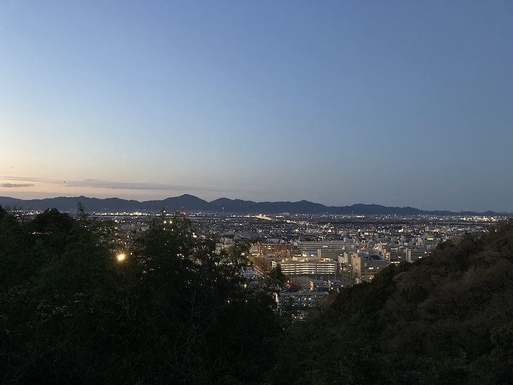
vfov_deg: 49.7
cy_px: 192
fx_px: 415
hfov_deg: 63.4
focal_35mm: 28
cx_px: 256
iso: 640
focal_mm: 3.99
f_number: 1.8
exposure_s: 1/30
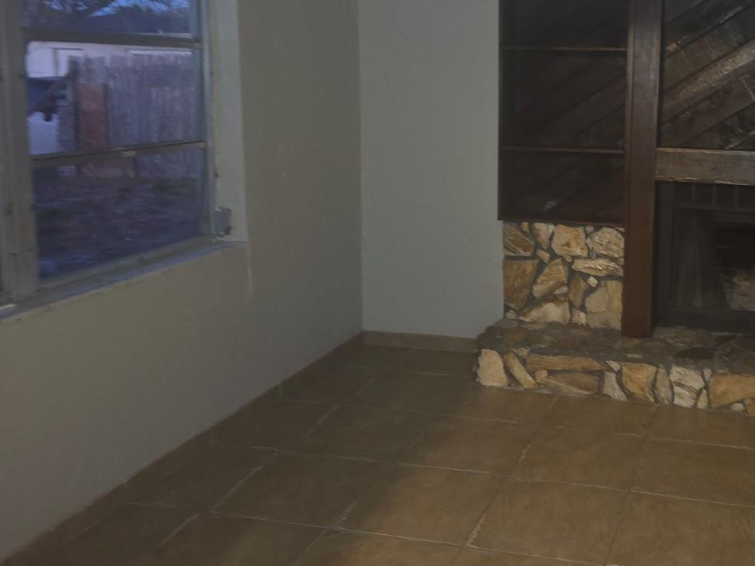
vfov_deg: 38.2
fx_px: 807
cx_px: 574
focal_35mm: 37
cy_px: 182
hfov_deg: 48.1
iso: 400
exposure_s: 1/12
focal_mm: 6.3
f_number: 1.7
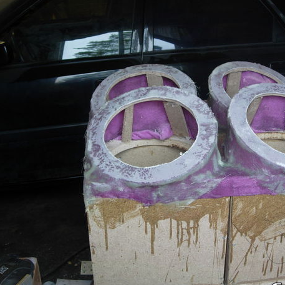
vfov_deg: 36.1
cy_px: 143
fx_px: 438
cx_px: 178
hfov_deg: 35.9
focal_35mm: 47
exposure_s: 1/62.1
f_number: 2.8
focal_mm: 7.8
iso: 79
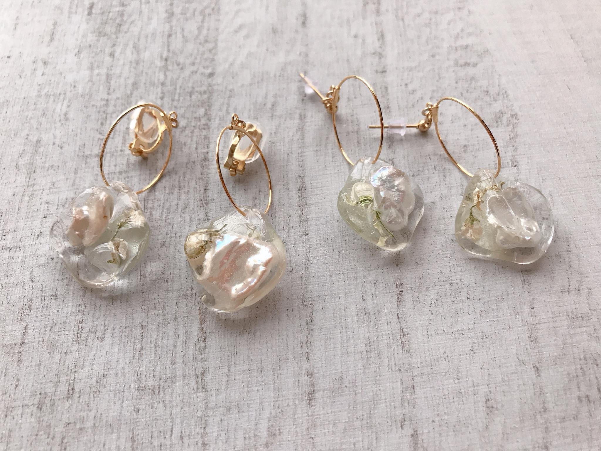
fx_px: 486
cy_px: 226
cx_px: 300
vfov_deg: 49.7
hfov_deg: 63.4
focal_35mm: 28
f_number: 1.8
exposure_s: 1/30
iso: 32
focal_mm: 3.99
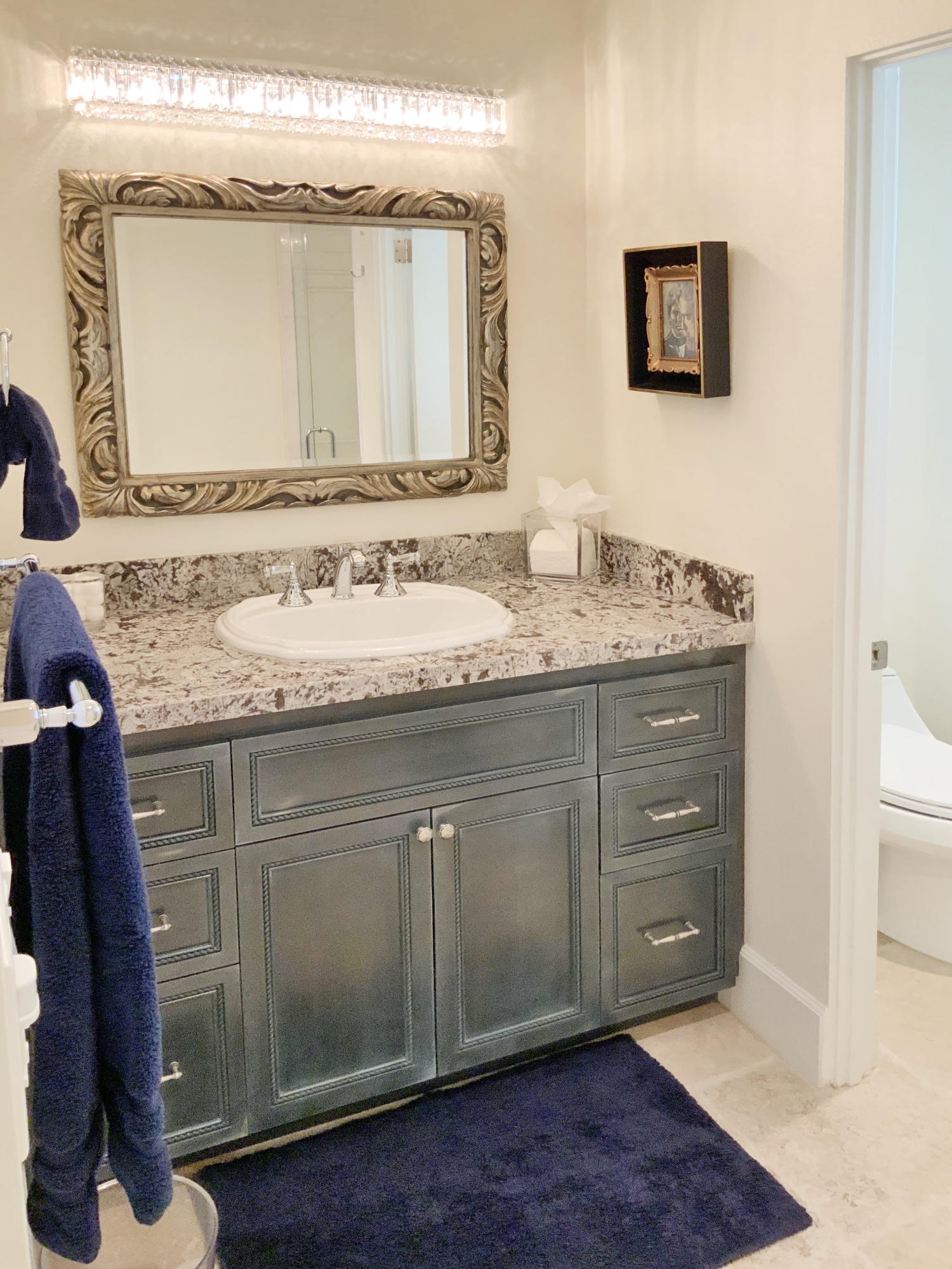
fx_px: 1063
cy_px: 634
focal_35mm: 29
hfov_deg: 48.2
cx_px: 476
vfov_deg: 61.7
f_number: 1.8
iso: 125
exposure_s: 1/60
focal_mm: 3
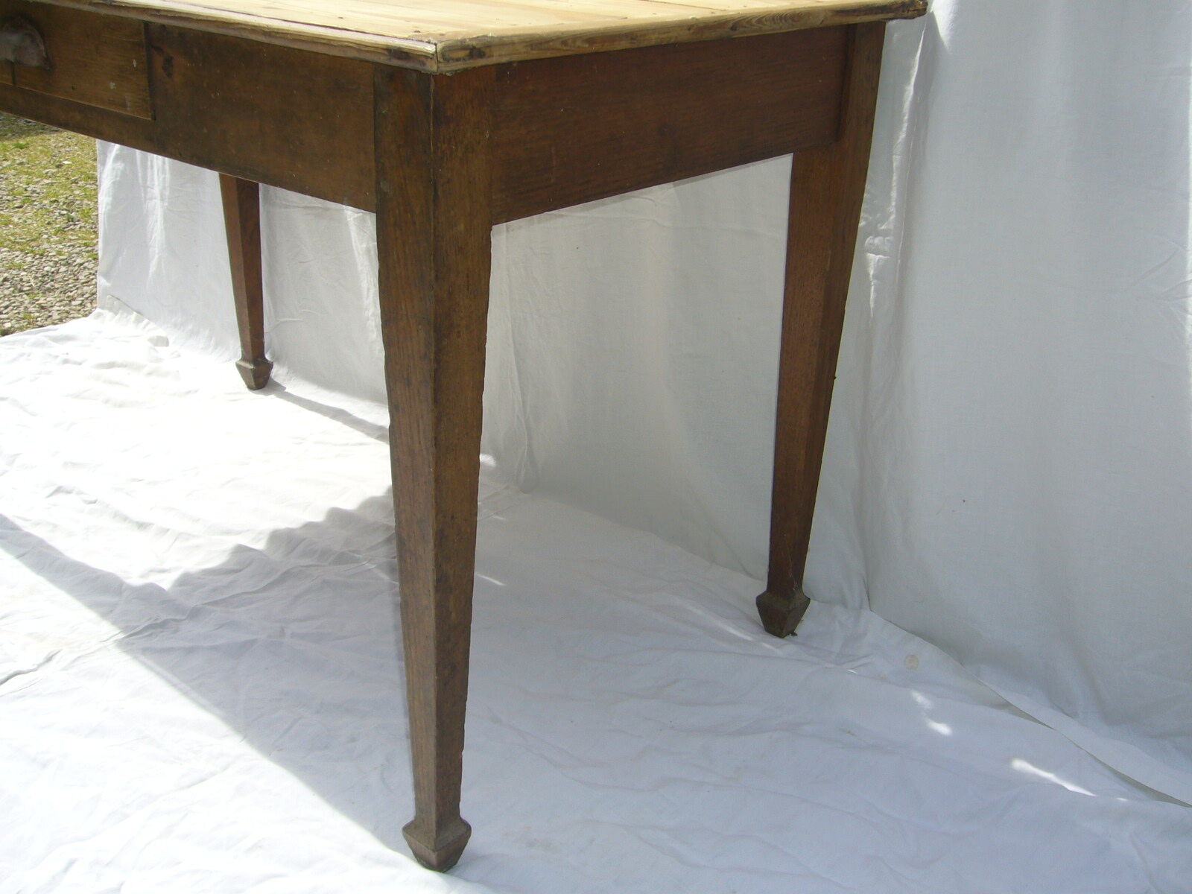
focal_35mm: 35
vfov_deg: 40.7
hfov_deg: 52.6
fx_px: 1205
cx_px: 596
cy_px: 447
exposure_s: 1/250
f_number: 5.6
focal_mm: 5.8
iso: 80
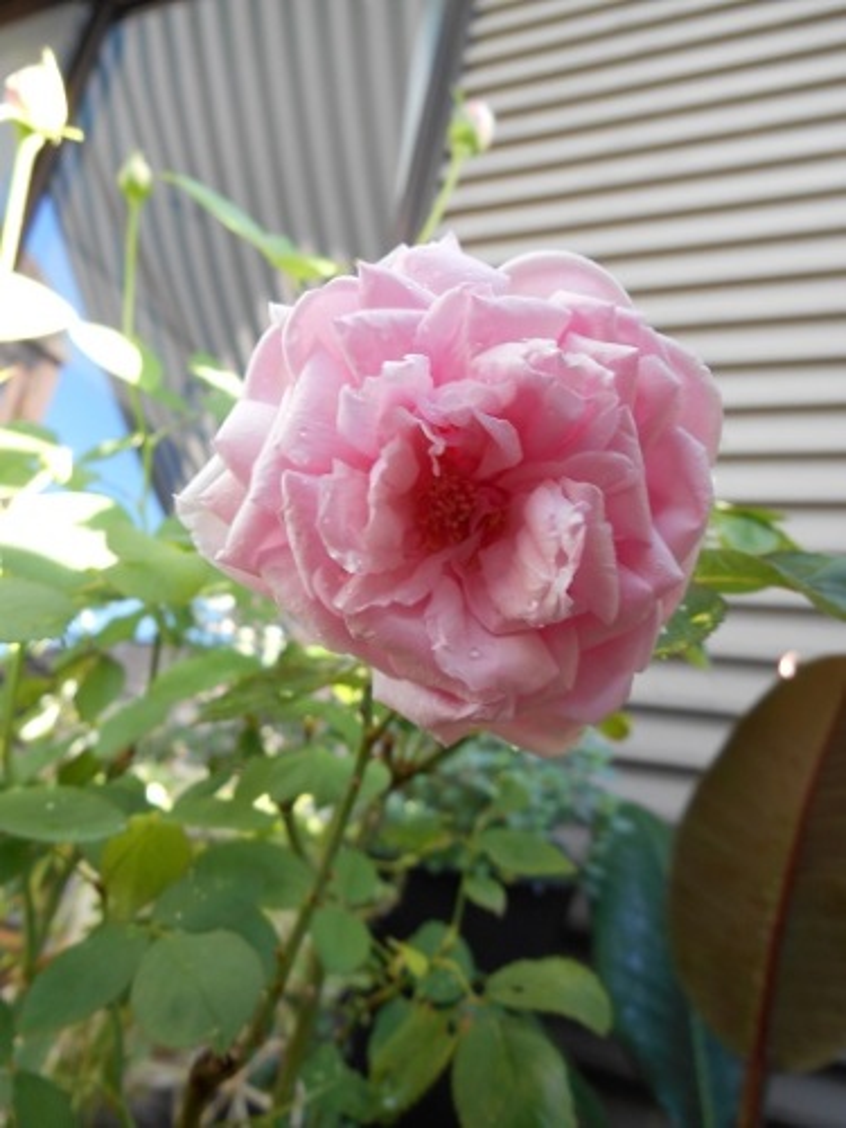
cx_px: 423
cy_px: 564
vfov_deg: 67.3
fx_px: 847
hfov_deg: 53.1
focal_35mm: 26
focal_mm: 4.7
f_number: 3.4
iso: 80
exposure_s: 1/40
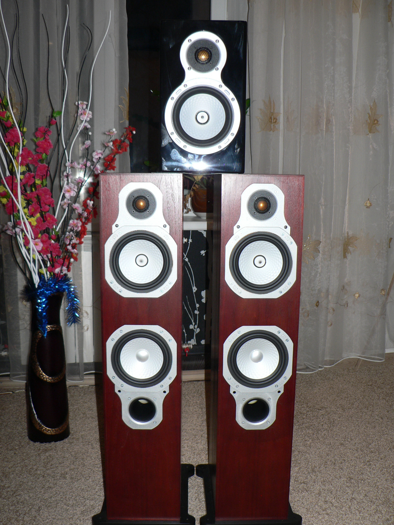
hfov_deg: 39.7
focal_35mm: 36
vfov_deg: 51.4
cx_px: 197
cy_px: 262
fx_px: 546
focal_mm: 6
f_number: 2.8
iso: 80
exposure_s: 1/60
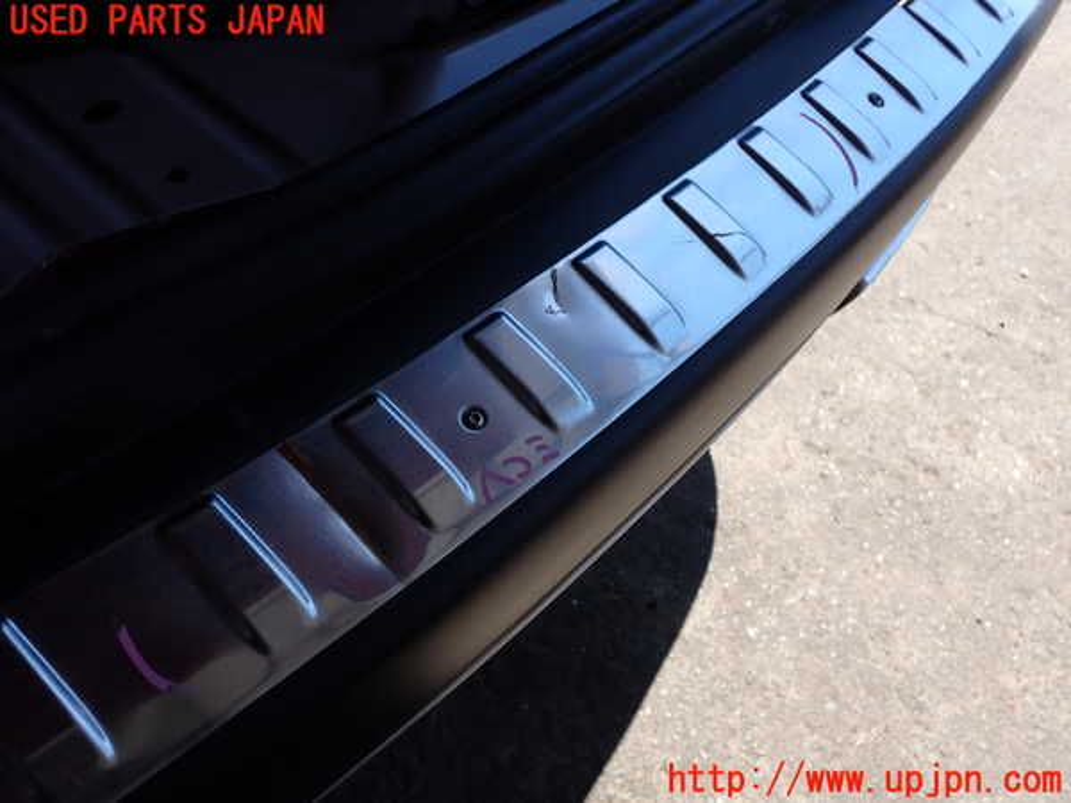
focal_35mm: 30
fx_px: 928
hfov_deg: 60.0
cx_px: 536
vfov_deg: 46.8
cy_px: 402
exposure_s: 1/500
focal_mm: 5.4
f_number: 3.2
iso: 100
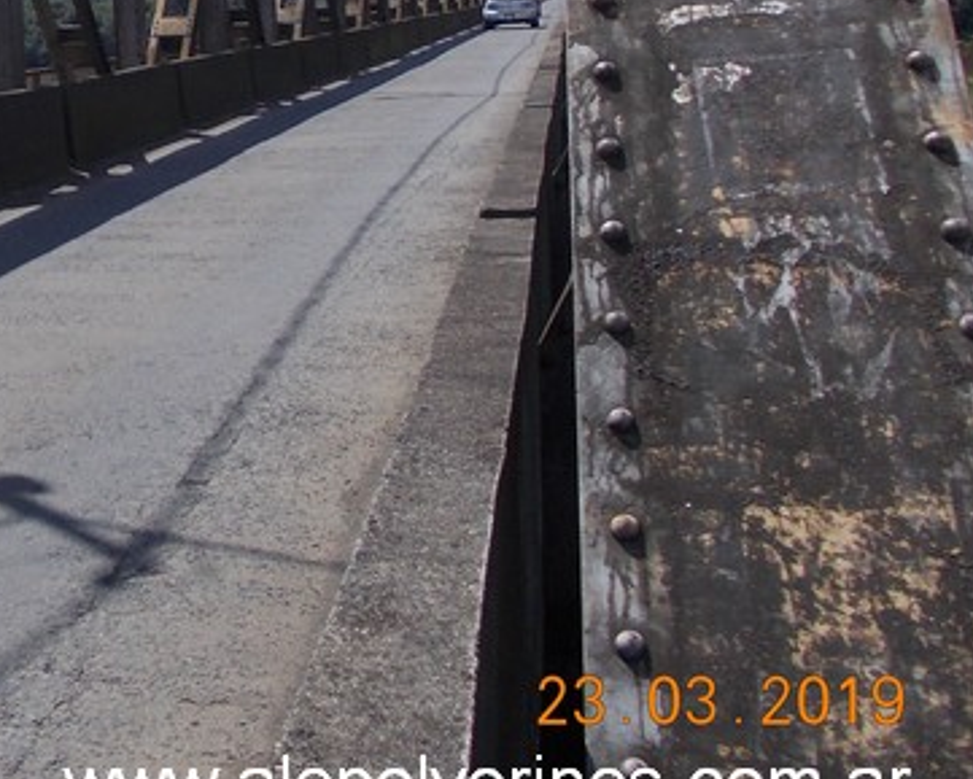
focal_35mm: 58
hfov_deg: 30.0
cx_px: -22
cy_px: 111
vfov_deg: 25.6
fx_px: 1671
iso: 80
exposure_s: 1/500
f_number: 5.4
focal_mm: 4
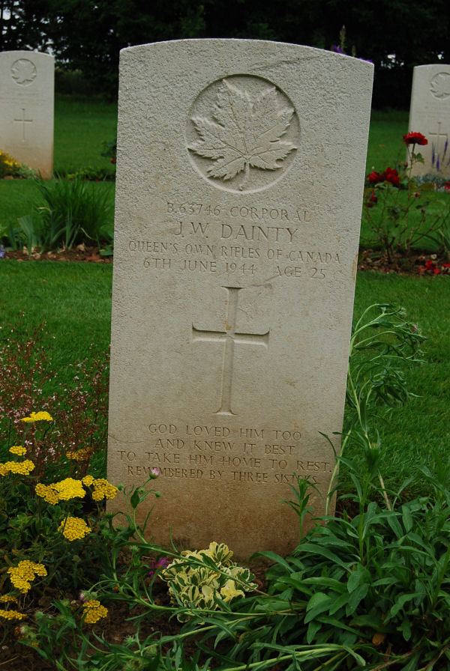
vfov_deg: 35.0
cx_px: 225
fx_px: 1065
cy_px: 336
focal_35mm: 57
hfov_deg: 23.9
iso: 200
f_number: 7.1
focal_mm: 38
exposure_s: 1/200
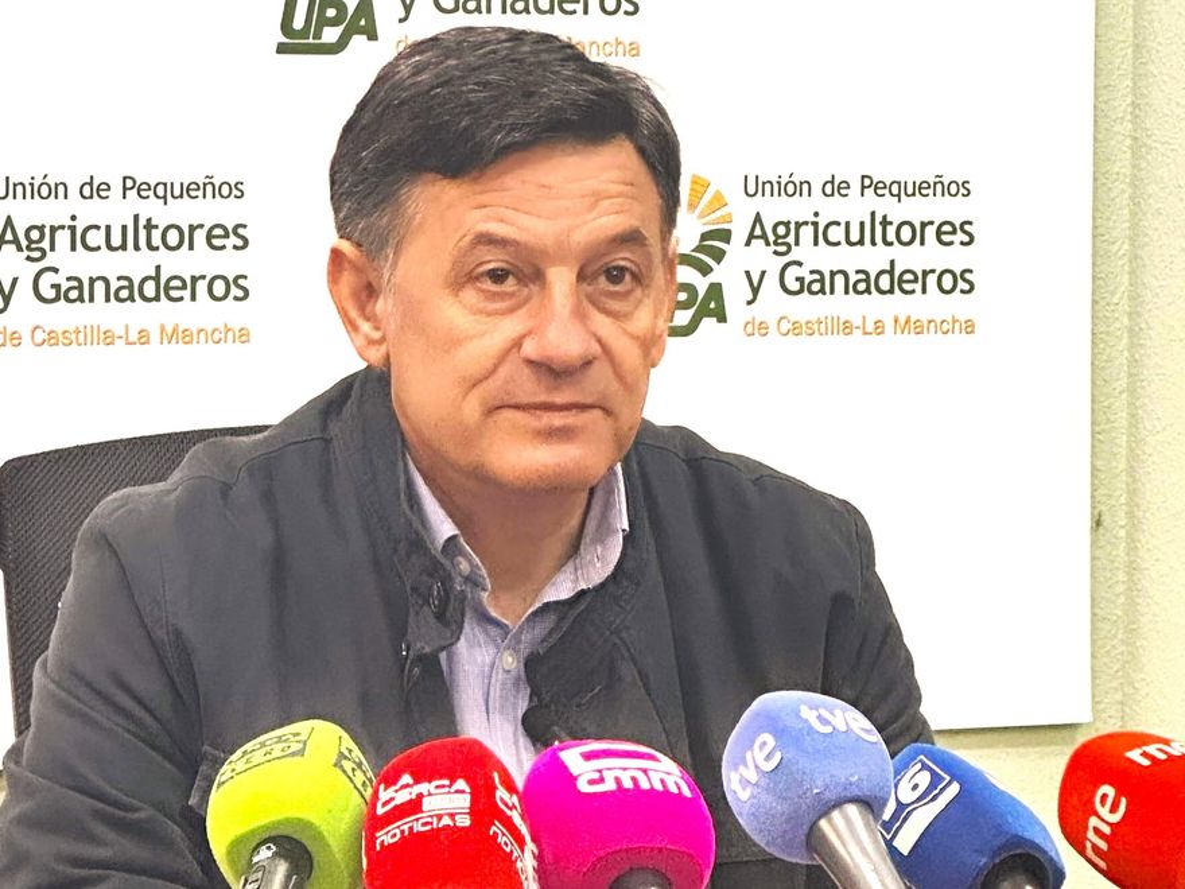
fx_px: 3321
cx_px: 592
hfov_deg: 20.2
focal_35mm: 97
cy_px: 444
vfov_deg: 15.2
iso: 320
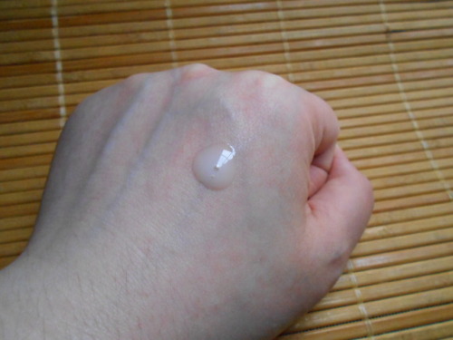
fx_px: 366
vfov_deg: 49.7
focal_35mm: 28
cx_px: 226
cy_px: 170
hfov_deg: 63.4
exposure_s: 1/160
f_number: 3.4
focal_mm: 5.1
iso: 800
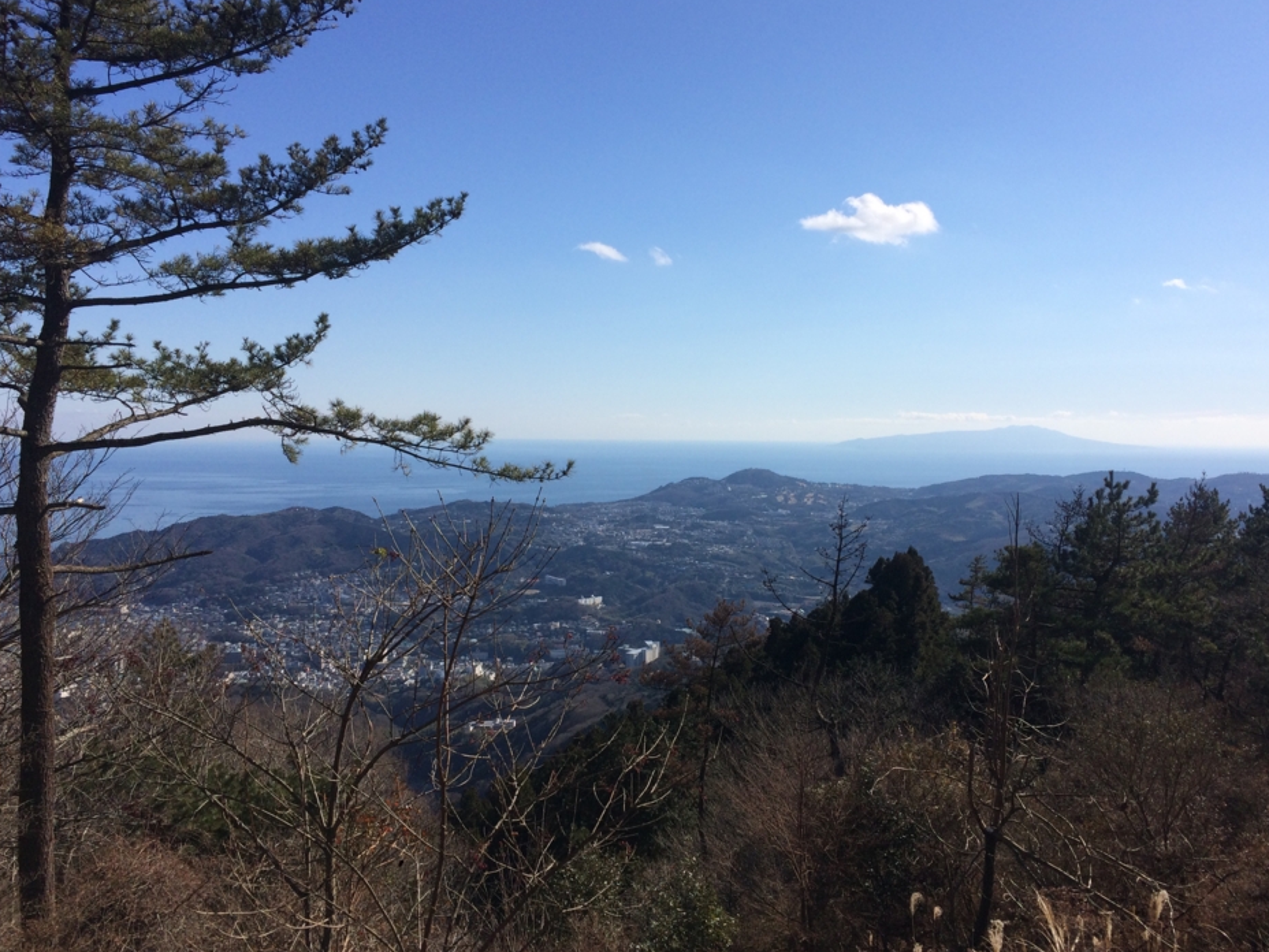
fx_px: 1173
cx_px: 691
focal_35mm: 32
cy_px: 502
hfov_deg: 56.7
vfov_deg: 44.1
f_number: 2.2
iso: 32
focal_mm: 4.15
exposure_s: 1/3165
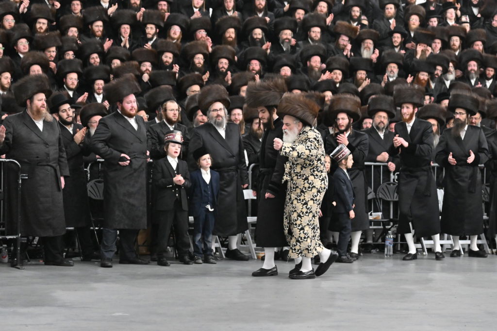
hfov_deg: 19.5
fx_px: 1449
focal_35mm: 105
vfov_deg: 13.0
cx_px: 248
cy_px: 166
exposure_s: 1/320
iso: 1600
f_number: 2.8
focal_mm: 70
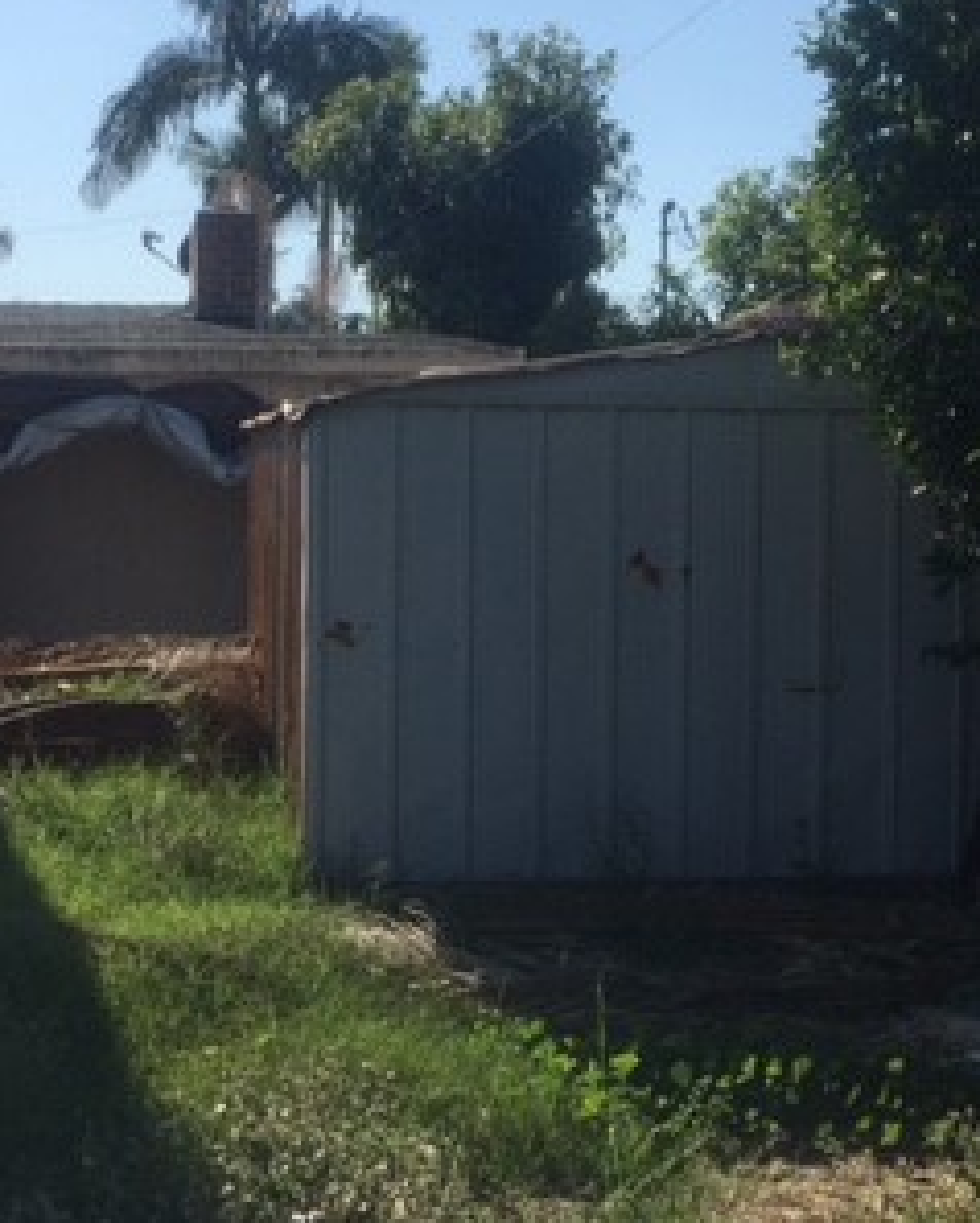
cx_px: 453
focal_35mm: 61
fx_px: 2209
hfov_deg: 25.0
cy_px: 544
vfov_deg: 30.9
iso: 25
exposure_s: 1/2404
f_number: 2.2
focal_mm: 4.15
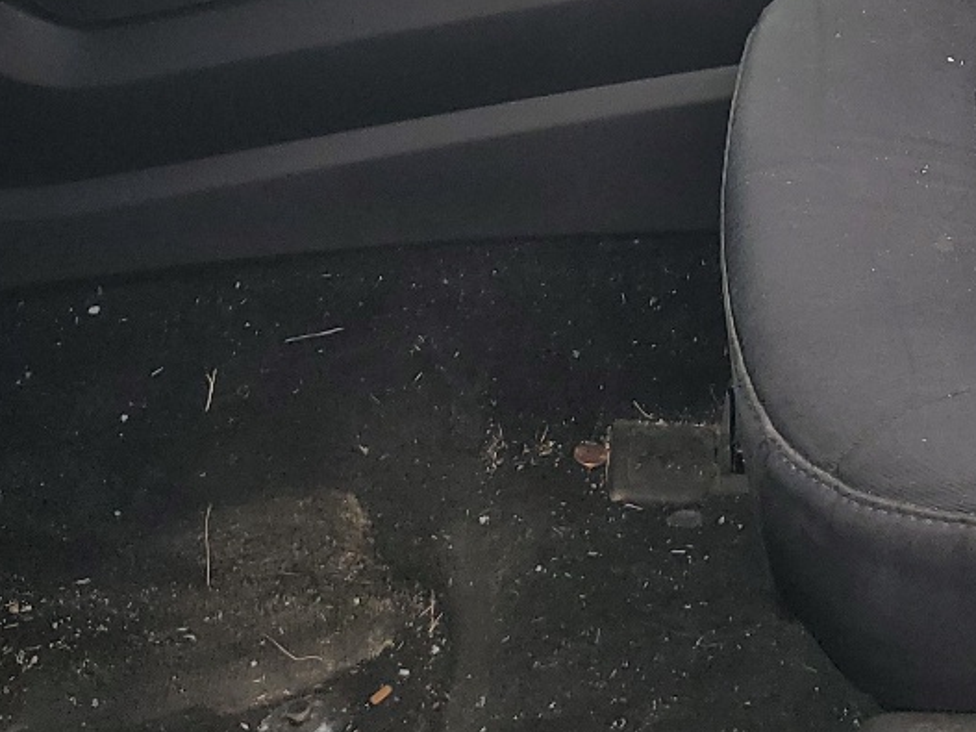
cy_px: -332
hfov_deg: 24.1
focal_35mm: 79
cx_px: 848
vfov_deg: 17.1
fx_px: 2227
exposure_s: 1/147
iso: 50
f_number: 1.5
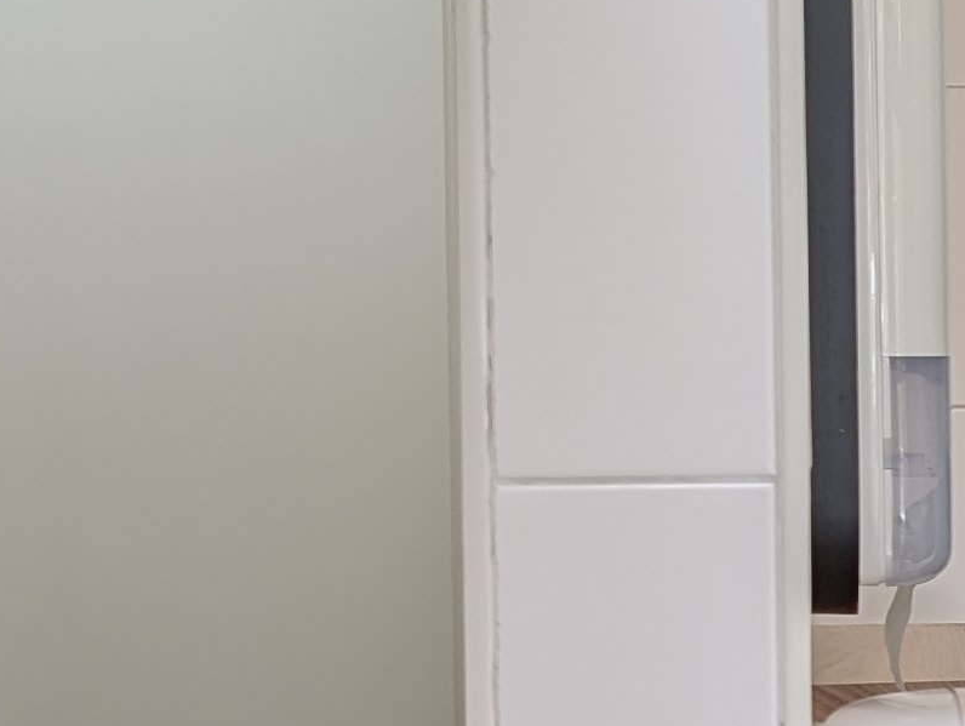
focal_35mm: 123
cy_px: 507
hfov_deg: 14.1
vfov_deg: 12.1
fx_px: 3433
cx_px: 1780
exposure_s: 1/148
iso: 20
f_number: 1.68
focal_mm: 6.9
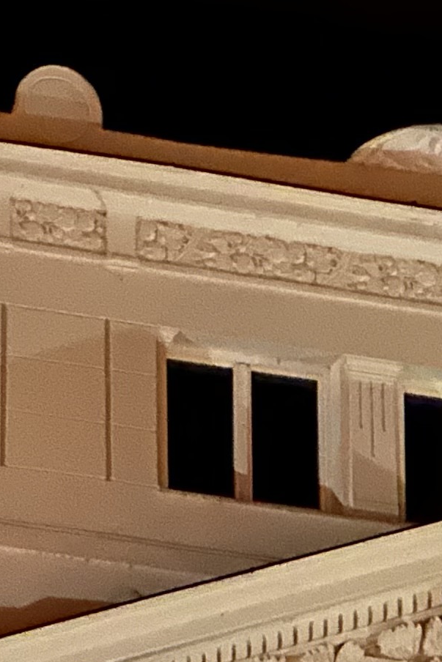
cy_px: 755
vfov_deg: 5.7
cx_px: 485
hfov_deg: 3.8
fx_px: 6572
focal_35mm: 357
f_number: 2.8
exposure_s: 1/8
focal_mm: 9
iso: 1600
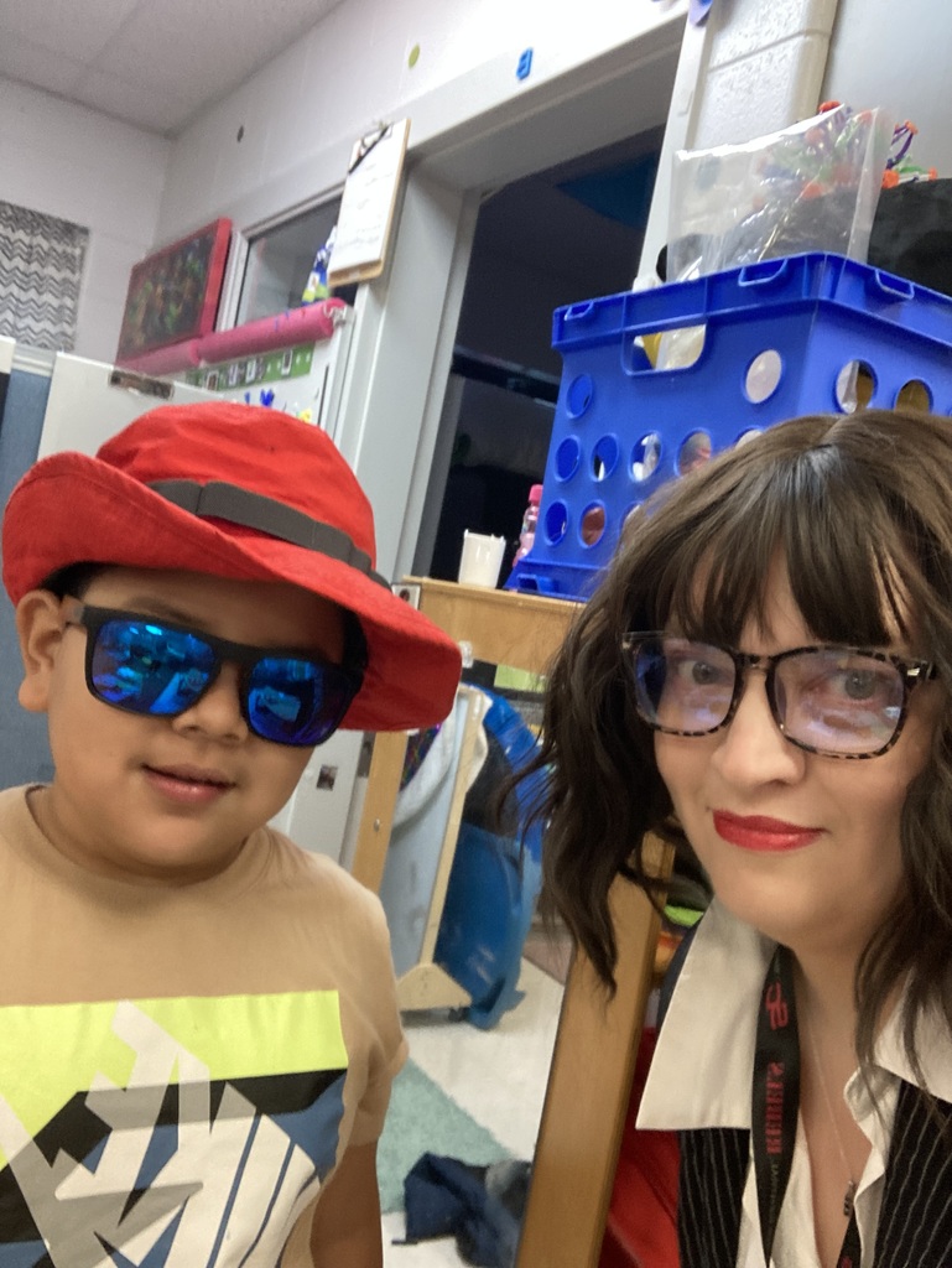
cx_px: 476
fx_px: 1172
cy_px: 634
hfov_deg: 44.2
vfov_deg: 56.8
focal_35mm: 32
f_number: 2.2
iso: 320
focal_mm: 2.87
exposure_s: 1/40
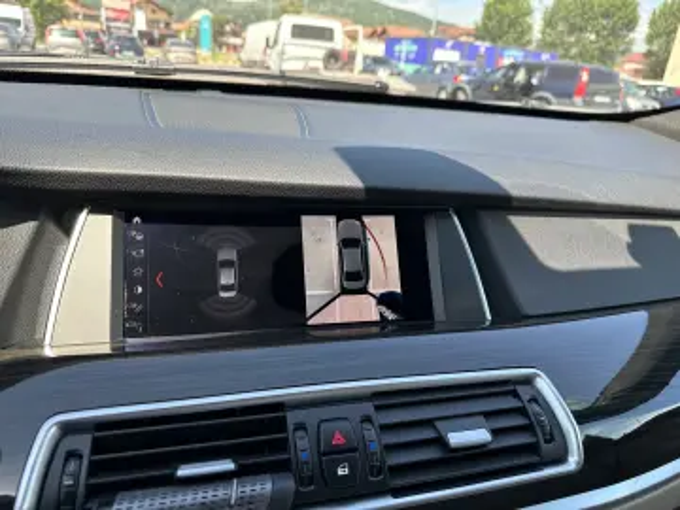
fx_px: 471
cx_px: 340
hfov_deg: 71.6
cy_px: 255
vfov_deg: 56.8
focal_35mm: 24
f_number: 1.78
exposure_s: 1/516
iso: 80
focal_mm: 6.86
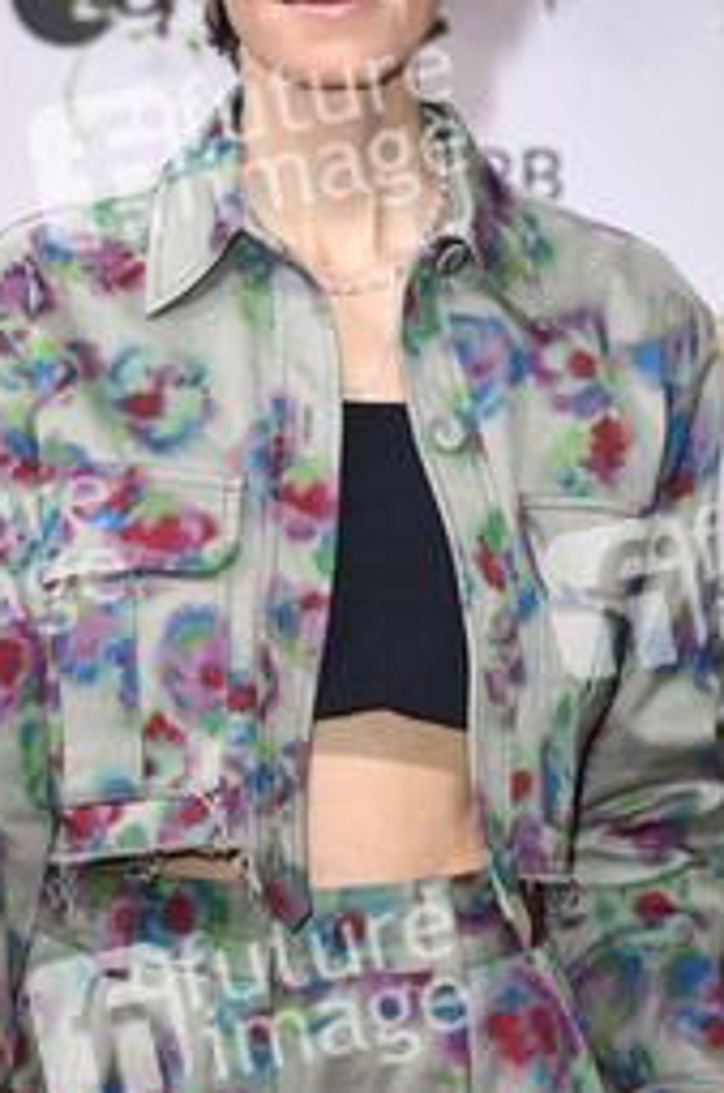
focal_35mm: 165
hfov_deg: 8.3
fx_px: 4998
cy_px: 364
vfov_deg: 12.5
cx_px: 373
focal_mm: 105
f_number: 5.6
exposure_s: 1/250
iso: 500
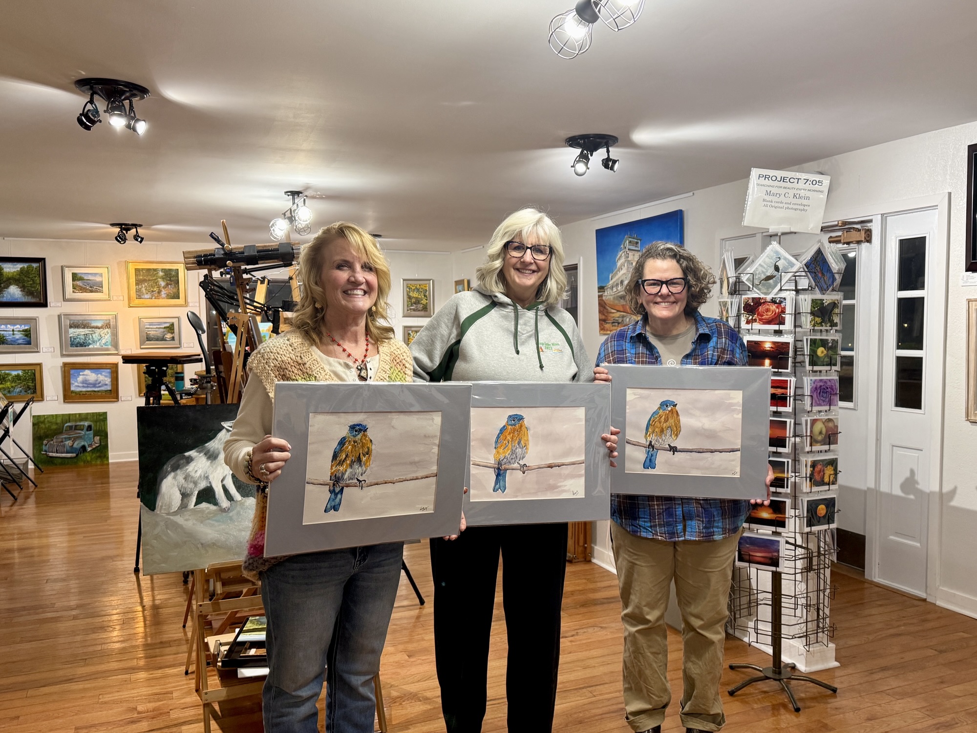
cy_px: 366
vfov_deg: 56.8
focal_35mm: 24
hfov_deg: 71.6
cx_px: 488
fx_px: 677
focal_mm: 6.76
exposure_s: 1/60
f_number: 1.78
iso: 160
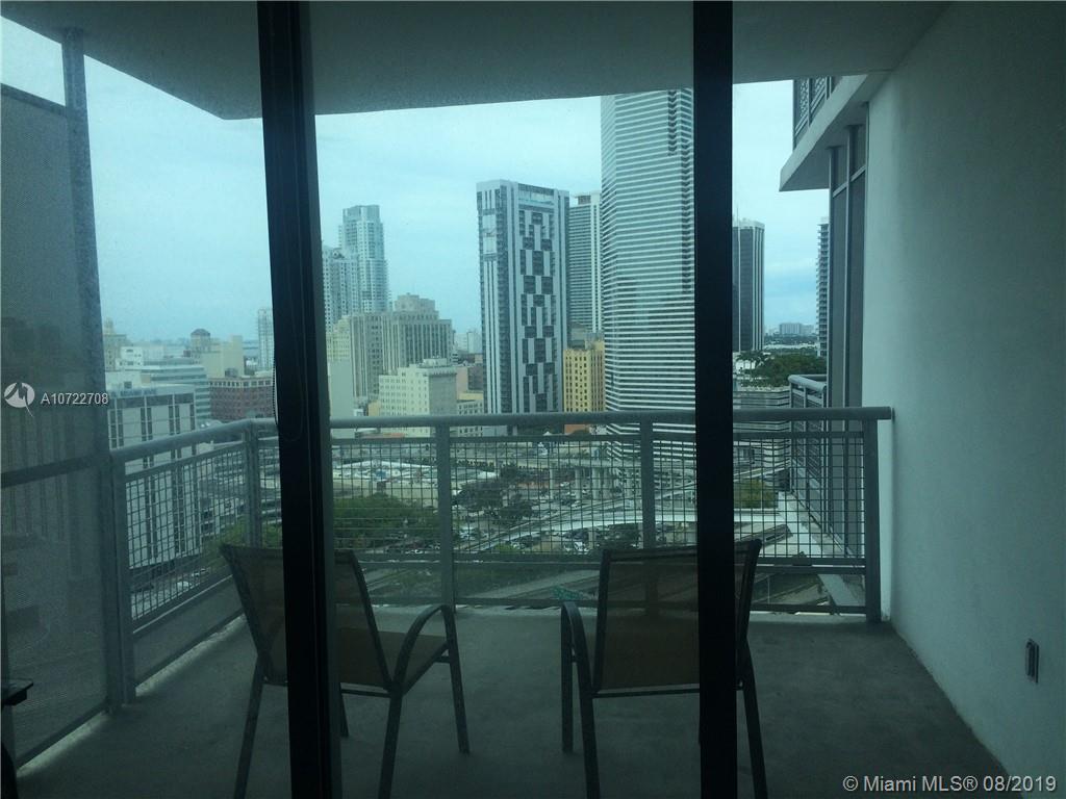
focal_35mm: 29
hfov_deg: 61.7
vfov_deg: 48.2
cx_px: 533
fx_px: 893
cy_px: 400
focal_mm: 4.15
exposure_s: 1/1709
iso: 32
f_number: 2.2
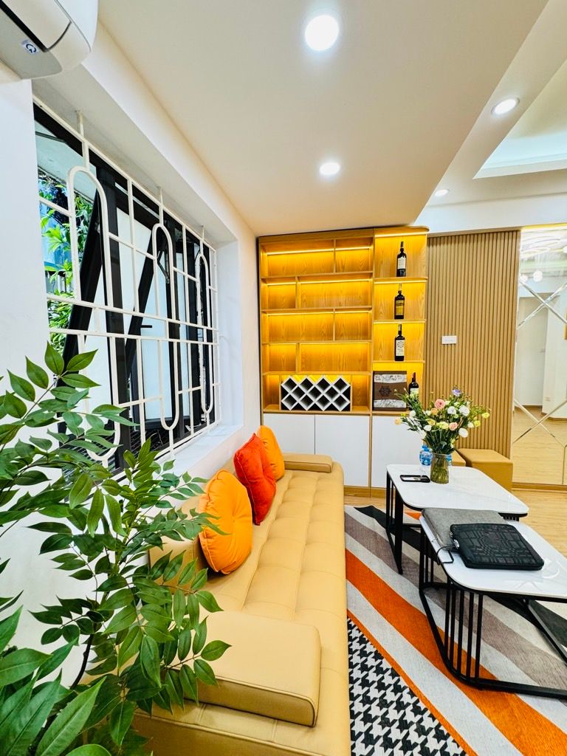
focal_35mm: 14
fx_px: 306
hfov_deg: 85.7
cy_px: 378
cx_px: 284
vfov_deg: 102.1
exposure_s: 1/100
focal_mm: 2.22
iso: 125
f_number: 2.2
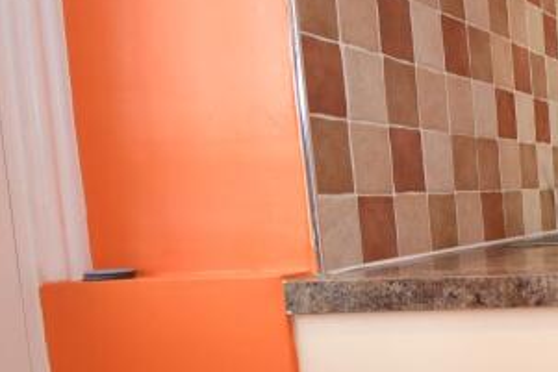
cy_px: 264
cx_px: 888
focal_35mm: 51
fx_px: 791
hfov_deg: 25.7
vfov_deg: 26.3
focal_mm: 10
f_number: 3.5
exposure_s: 1/60
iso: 450
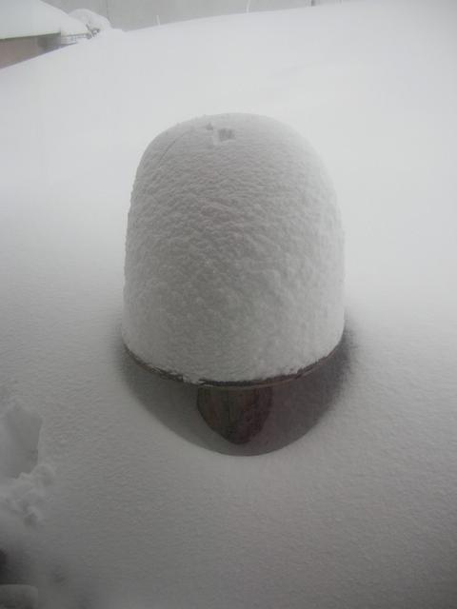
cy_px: 304
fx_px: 616
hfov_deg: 40.7
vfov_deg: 52.6
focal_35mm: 35
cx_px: 228
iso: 50
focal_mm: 5.8
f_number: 2.8
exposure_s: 1/105
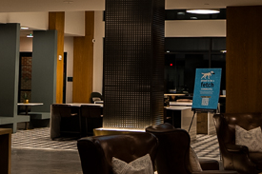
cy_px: -57
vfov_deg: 23.2
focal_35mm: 51
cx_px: 53
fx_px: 371
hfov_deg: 37.5
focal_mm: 14
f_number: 2.5
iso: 250
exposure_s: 1/40
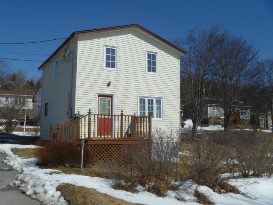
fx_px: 276
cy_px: 102
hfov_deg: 52.6
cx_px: 136
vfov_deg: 40.7
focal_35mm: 35
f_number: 5.6
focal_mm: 6.3
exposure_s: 1/640
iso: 80
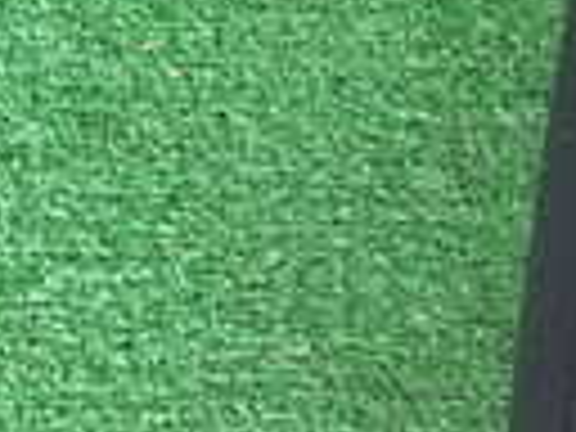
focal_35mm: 117
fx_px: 1947
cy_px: 405
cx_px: 1035
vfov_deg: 12.5
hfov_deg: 14.7
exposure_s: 1/40
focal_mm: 4.5
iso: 200
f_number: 2
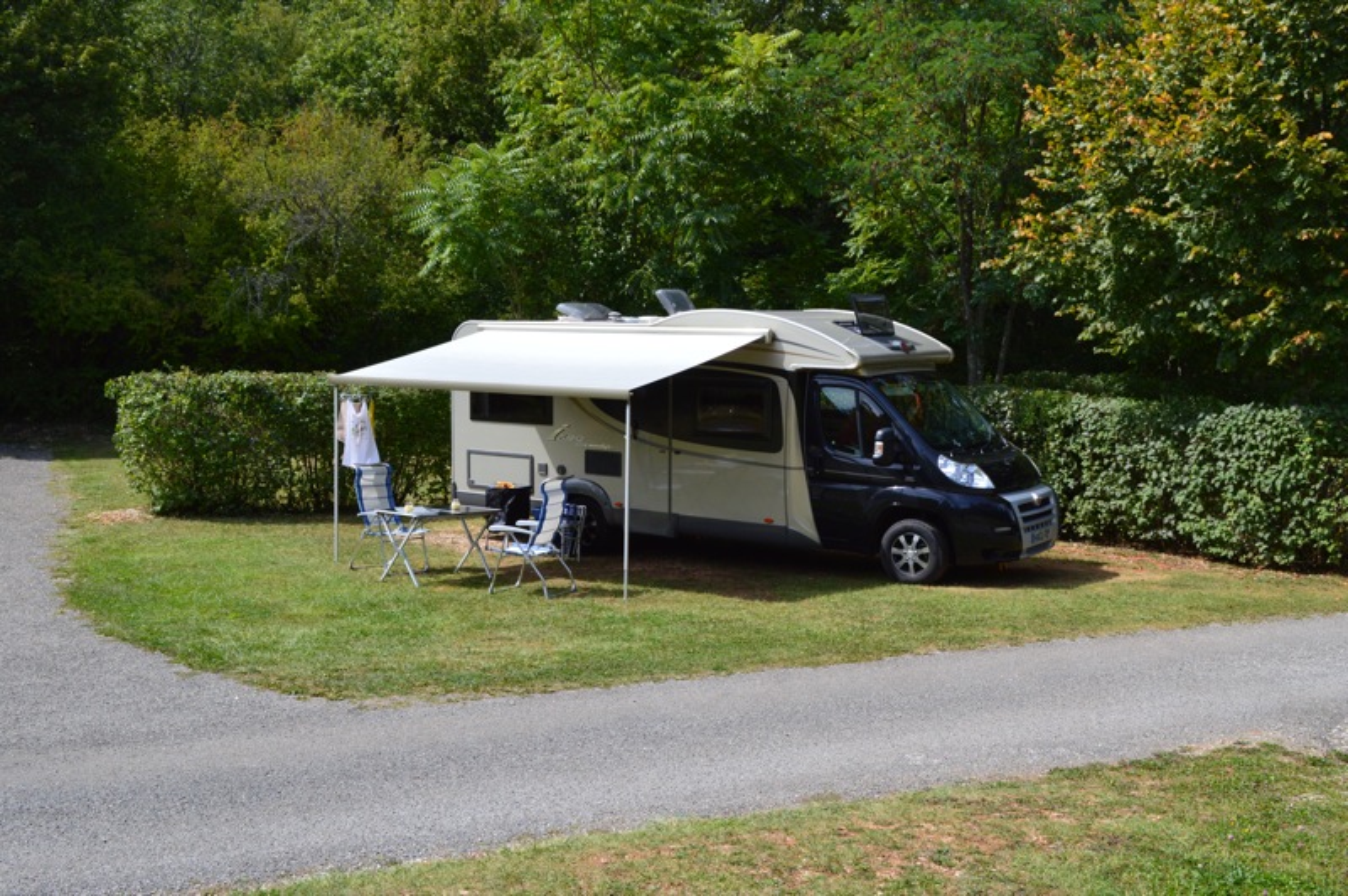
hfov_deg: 53.2
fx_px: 1347
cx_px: 674
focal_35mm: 36
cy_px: 448
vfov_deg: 36.8
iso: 400
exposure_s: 1/320
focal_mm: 24
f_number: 10
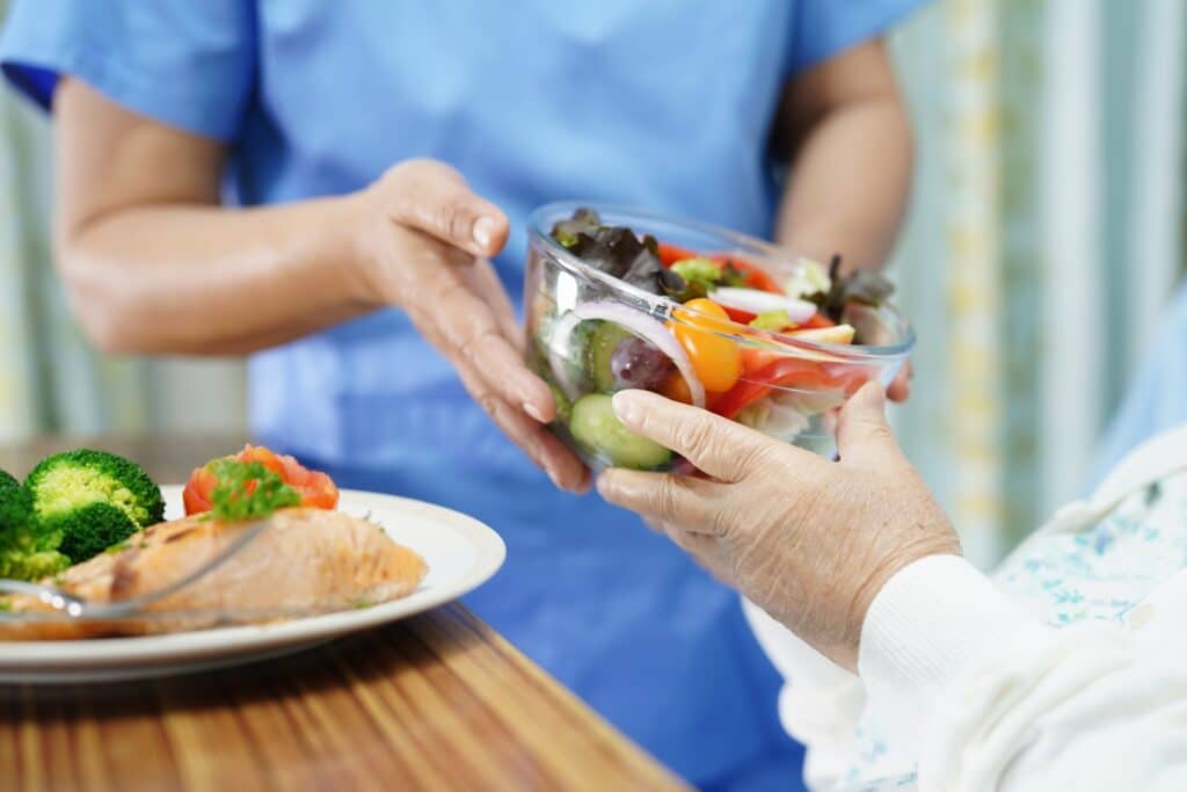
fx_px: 1649
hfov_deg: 39.6
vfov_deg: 27.0
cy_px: 396
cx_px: 594
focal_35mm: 50
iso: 800
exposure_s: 1/60
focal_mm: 50
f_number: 2.2
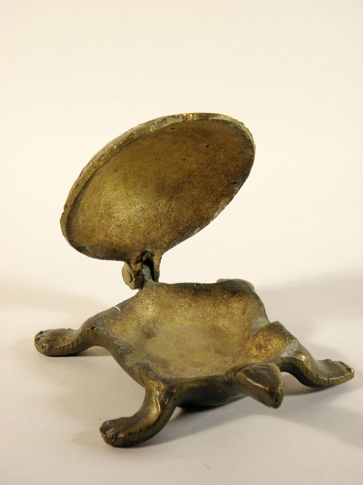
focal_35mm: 80
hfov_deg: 18.4
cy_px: 242
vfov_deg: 24.4
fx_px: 1119
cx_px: 182
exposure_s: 1/50
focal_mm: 14.3
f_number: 4.4
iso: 160
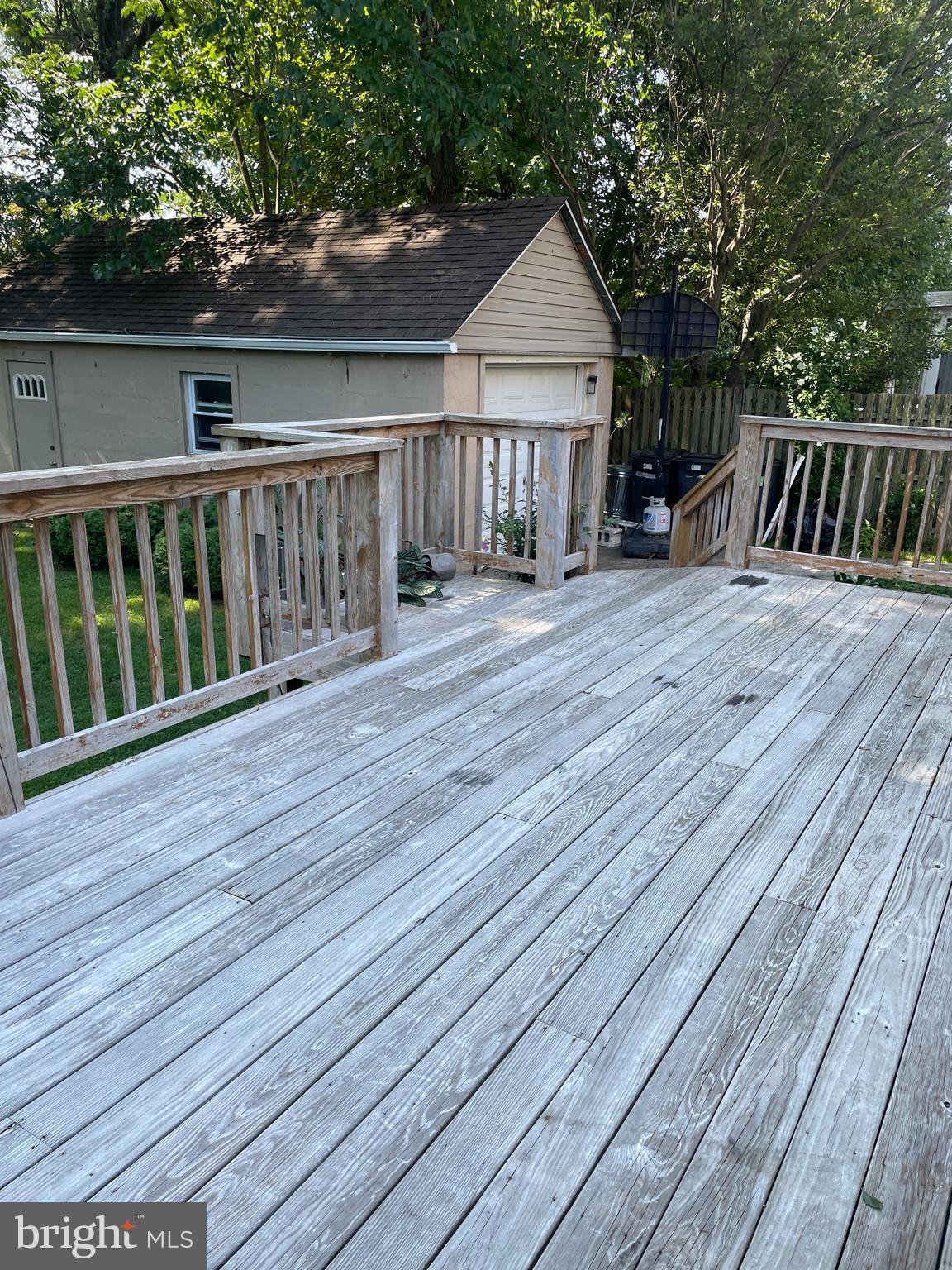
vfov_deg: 67.3
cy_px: 635
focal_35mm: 26
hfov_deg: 53.1
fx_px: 953
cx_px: 476
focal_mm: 4.2
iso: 32
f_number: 1.6
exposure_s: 1/387
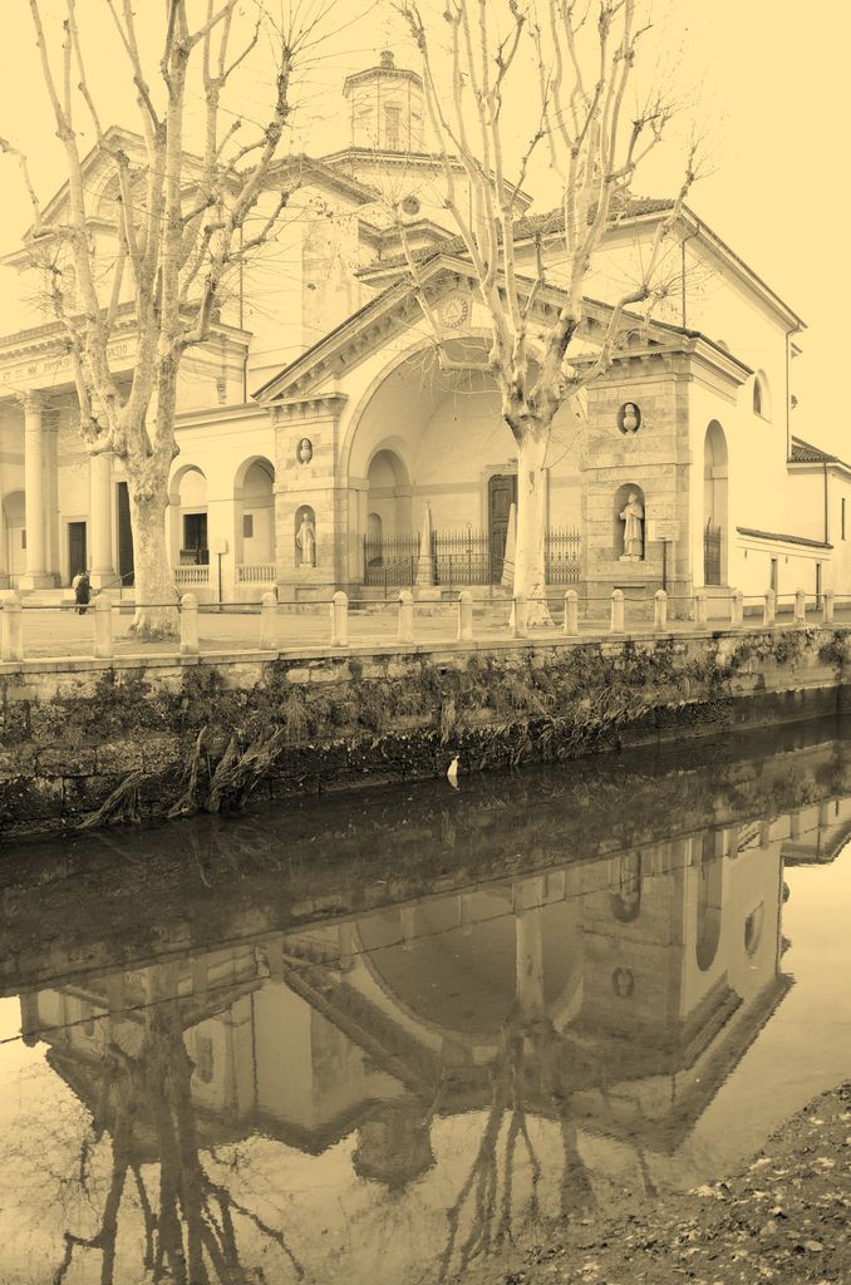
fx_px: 962
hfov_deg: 47.7
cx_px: 426
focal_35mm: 27
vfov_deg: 67.5
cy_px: 642
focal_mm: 18
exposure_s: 1/25
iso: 200
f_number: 5.6
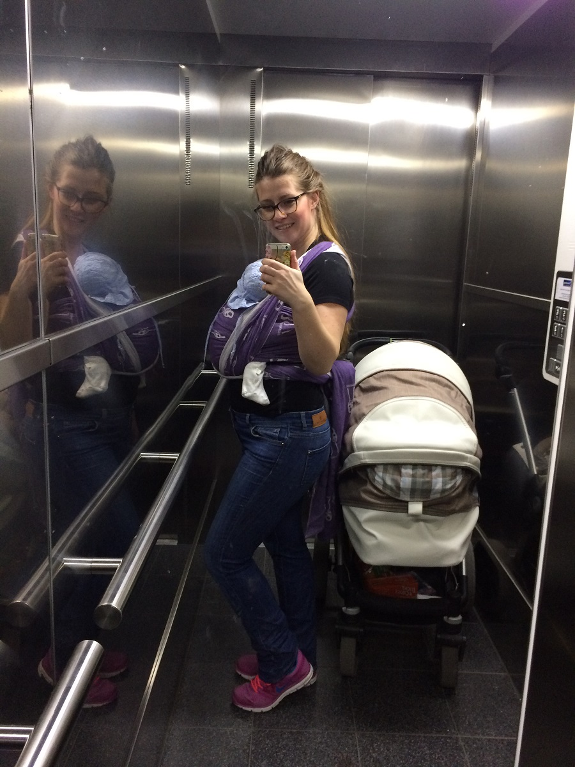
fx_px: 642
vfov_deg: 61.7
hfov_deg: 48.2
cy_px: 384
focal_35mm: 29
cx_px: 288
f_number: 2.2
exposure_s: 1/33
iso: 200
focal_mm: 4.15
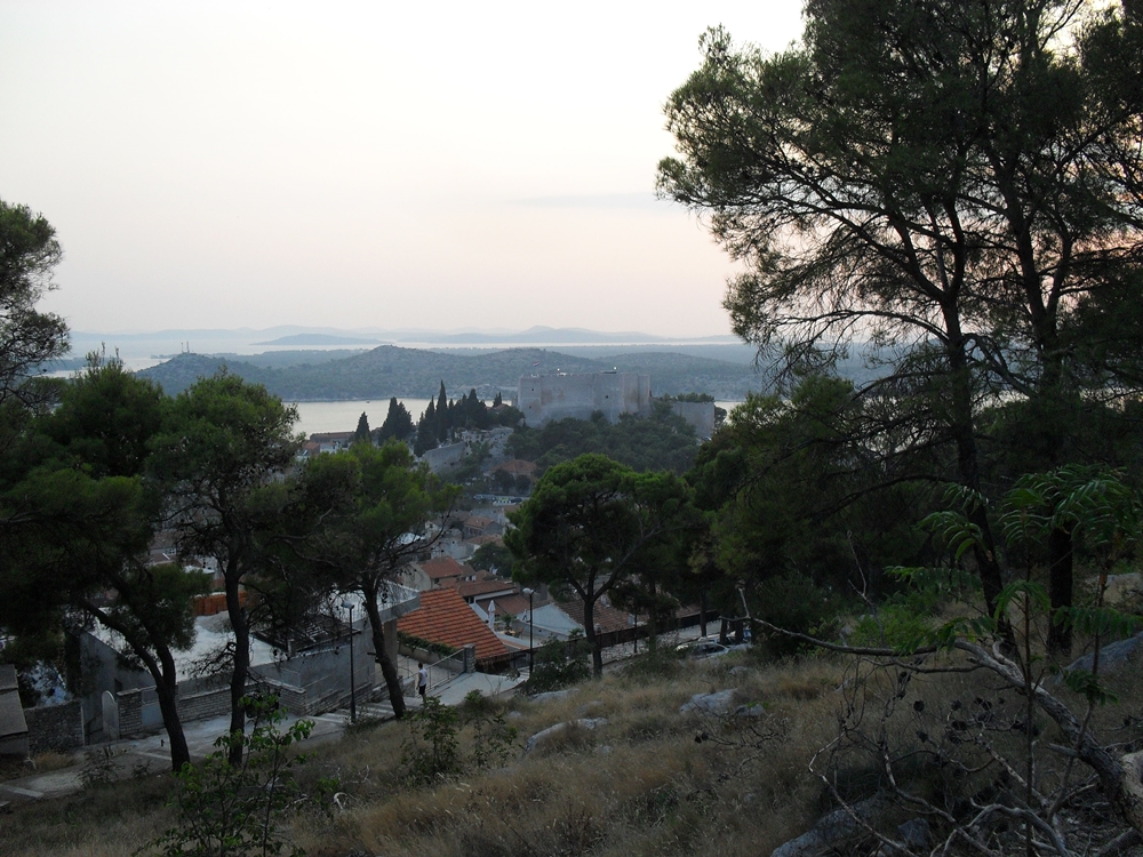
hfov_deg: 52.6
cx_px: 572
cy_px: 428
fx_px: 1156
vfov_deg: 40.7
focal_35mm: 35
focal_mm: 6.3
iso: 100
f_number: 3.2
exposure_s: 1/180
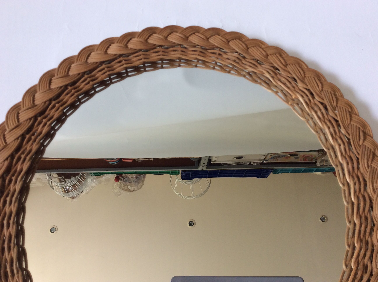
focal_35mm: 32
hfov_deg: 56.9
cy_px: 141
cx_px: 189
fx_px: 349
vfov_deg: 44.1
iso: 40
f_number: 2.4
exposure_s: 1/50
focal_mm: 3.3
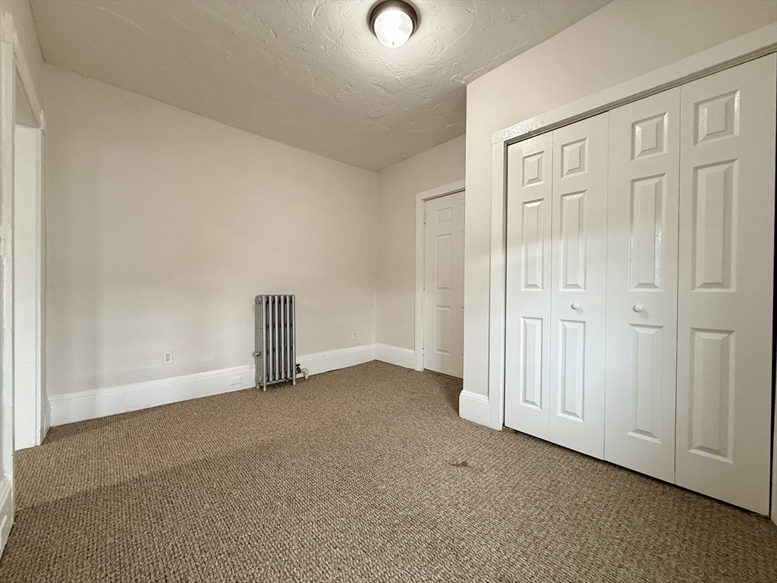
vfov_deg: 85.7
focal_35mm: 14
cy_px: 292
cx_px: 388
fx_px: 314
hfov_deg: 102.1
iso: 400
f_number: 2.2
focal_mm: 2.22
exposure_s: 1/60
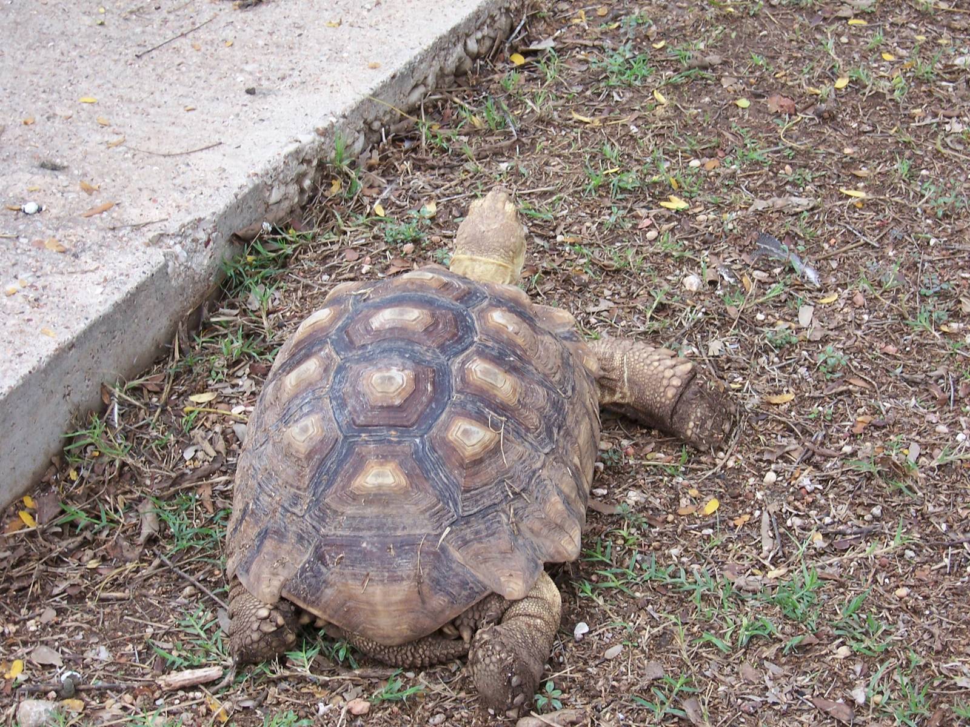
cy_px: 364
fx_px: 2494
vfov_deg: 16.6
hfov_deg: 22.0
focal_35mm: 89
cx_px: 485
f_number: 5.6
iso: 80
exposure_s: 1/90
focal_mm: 14.8
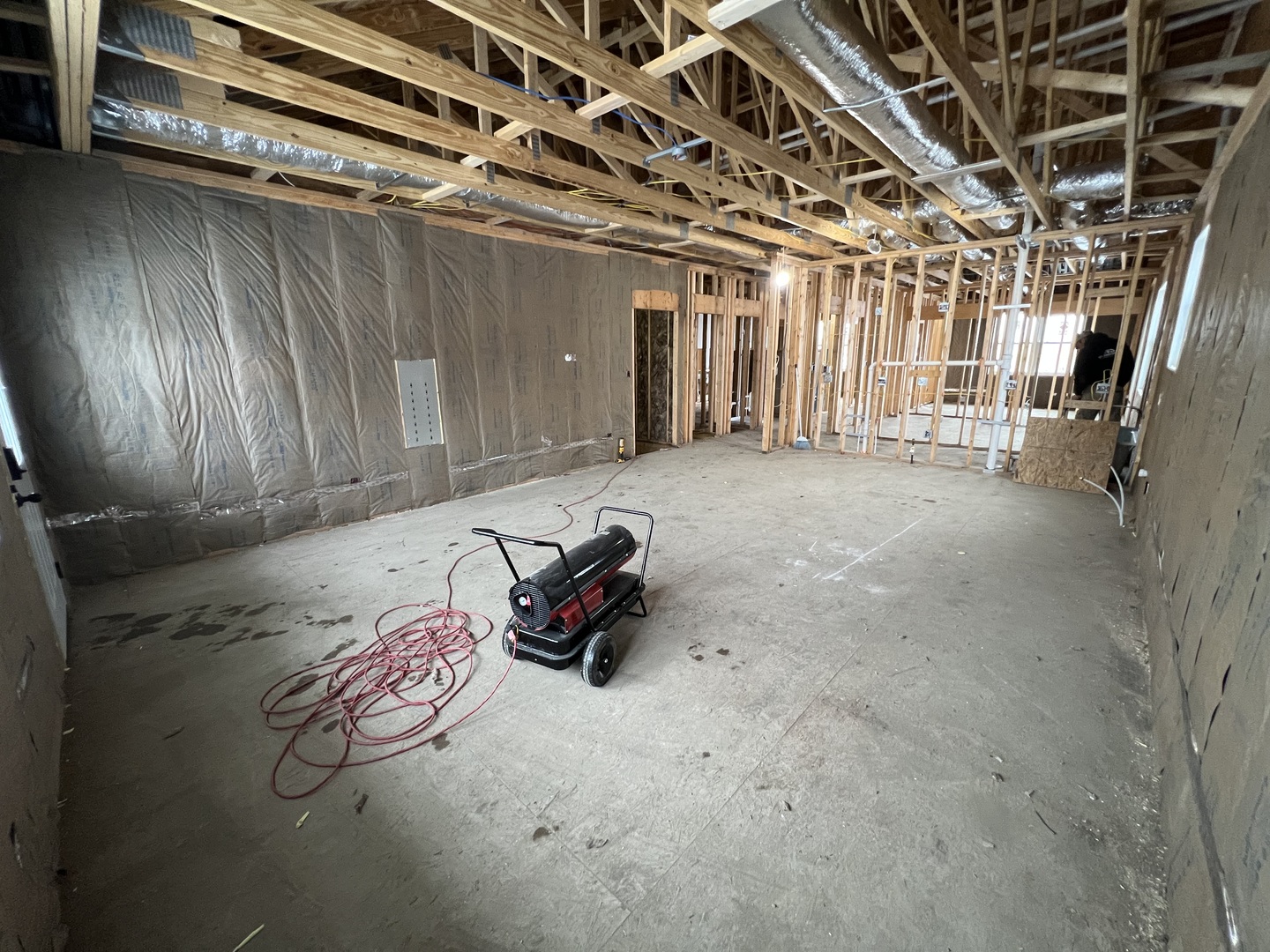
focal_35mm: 13
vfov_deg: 89.9
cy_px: 476
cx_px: 635
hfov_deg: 106.2
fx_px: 477
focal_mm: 1.57
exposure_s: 1/60
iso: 320
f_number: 1.8
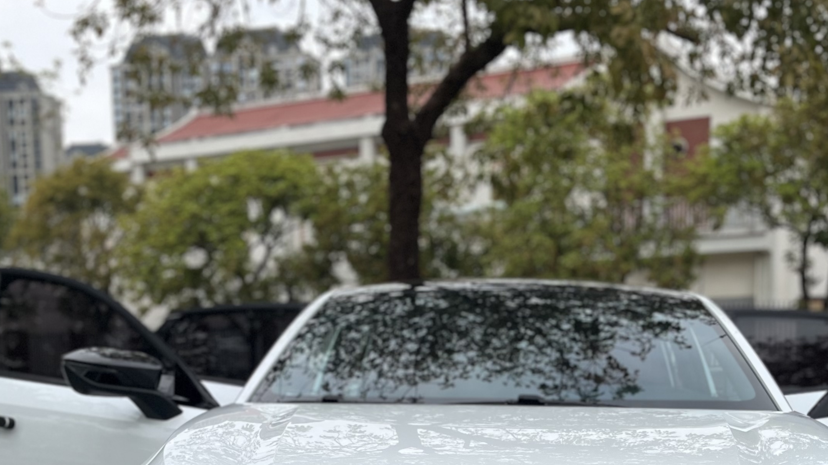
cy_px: 539
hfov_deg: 39.1
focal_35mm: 53
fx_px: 1164
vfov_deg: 21.2
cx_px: 481
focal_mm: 5.1
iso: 50
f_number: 1.6
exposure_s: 1/2825
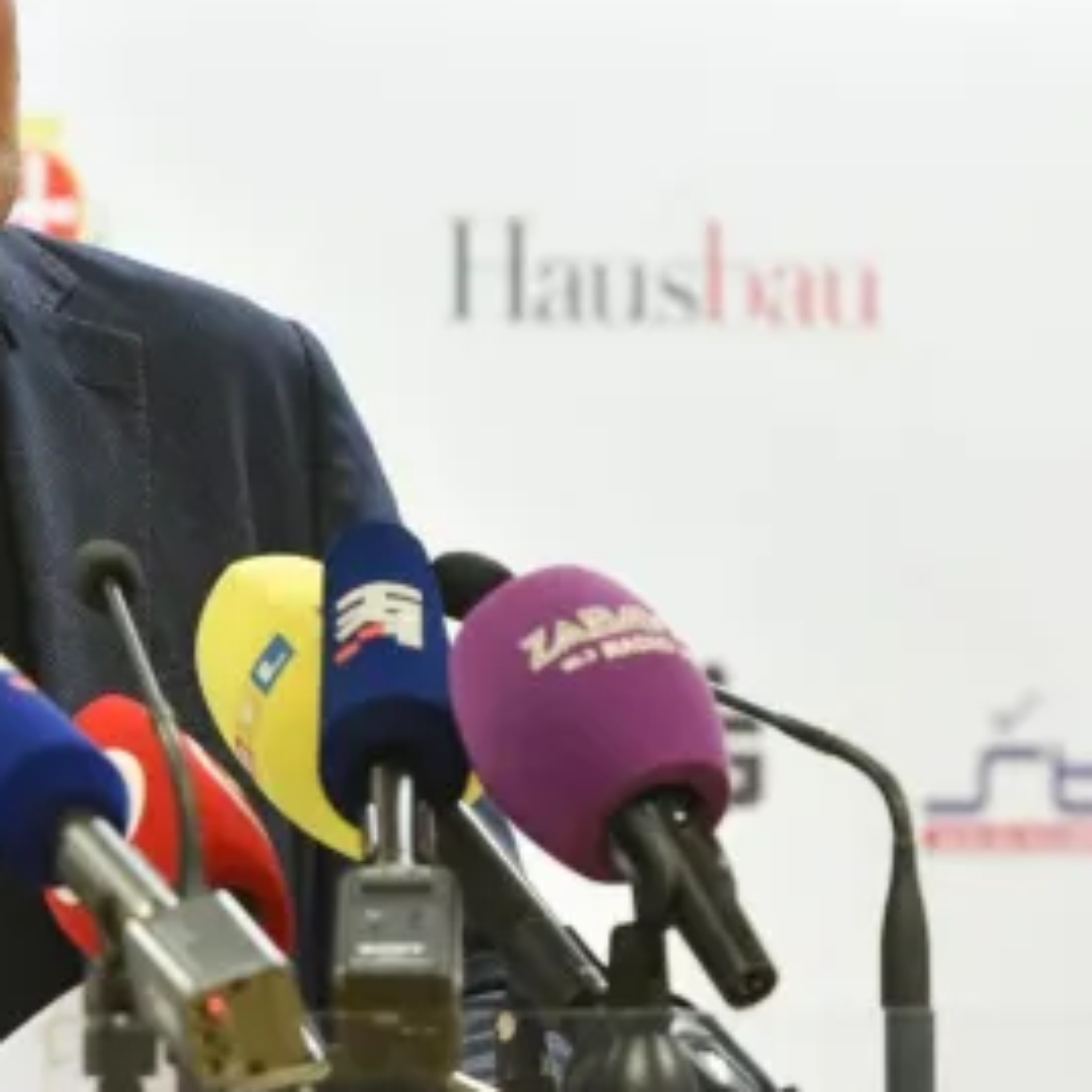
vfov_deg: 5.2
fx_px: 11992
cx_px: 41
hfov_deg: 5.2
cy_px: 420
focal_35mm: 336
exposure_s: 1/160
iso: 1800
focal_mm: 140
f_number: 4
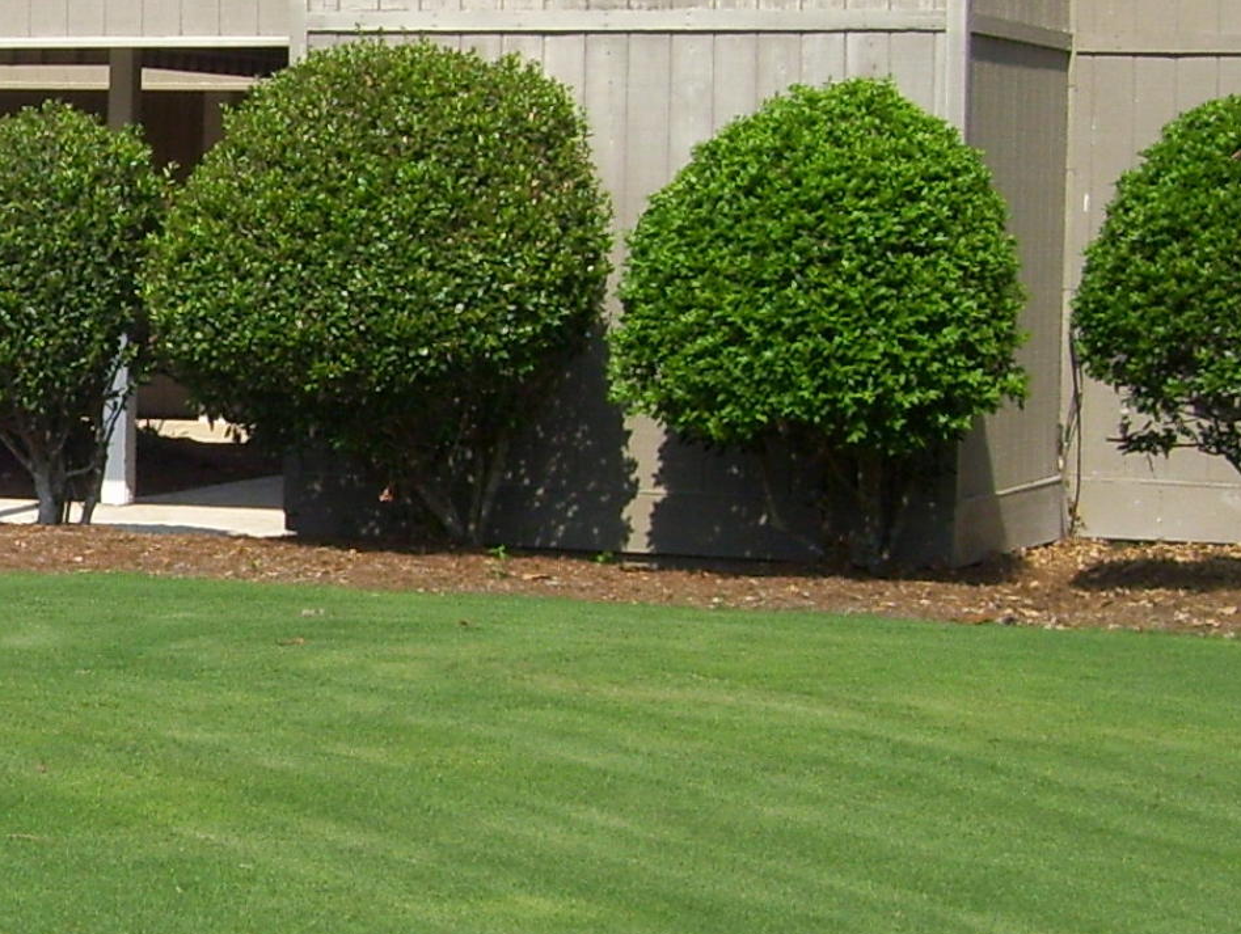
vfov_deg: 13.0
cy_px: 367
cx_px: -372
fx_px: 4093
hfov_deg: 16.3
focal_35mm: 114
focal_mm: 6
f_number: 4.8
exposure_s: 1/500
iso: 80
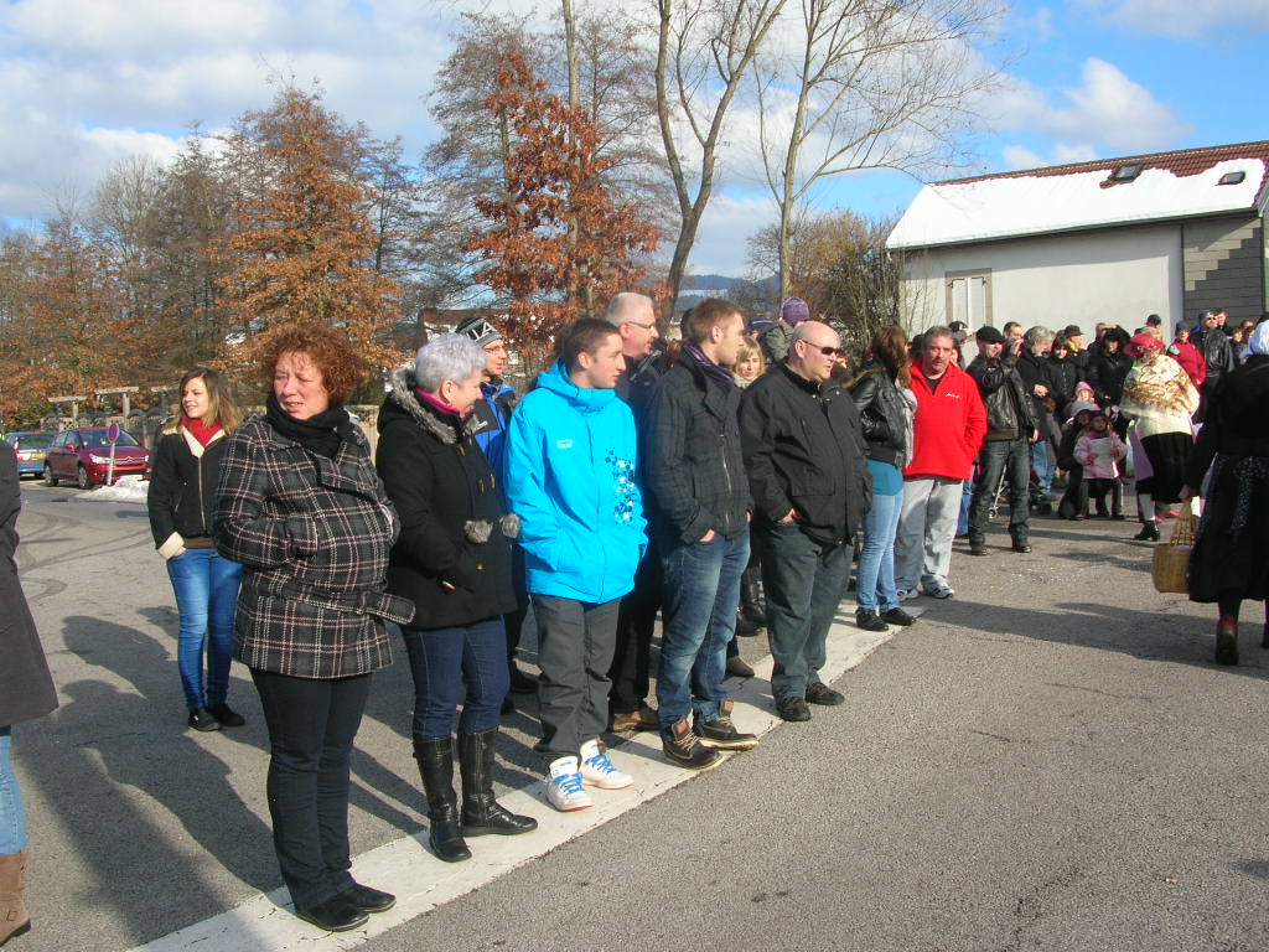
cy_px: 476
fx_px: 1283
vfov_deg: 40.7
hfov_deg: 52.6
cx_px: 634
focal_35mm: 35
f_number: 5.6
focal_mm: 5.8
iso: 50
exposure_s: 1/215
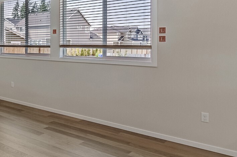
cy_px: 55
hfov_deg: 41.1
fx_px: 237
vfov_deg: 36.4
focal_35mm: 36
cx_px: -31
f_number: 7.1
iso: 160
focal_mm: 10
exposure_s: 1/20
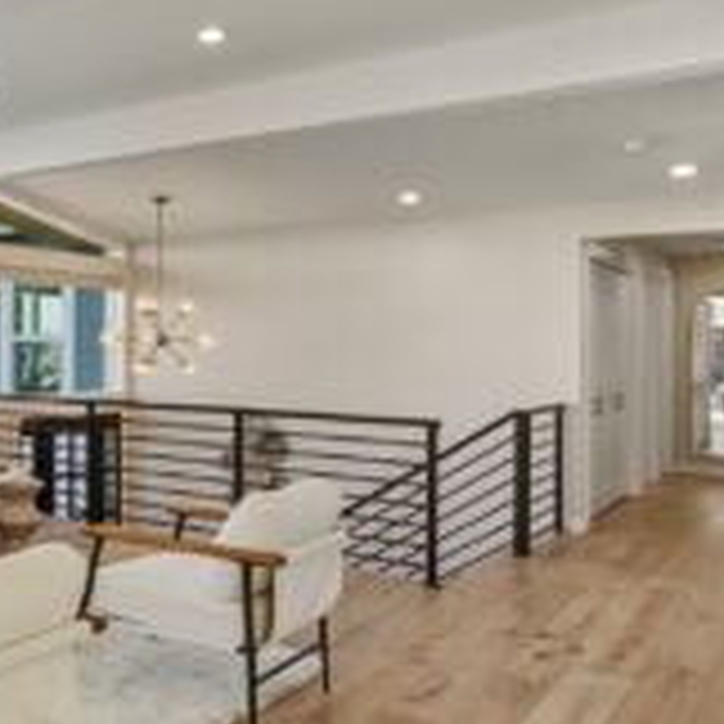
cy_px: 328
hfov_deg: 36.3
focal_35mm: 38
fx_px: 899
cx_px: -94
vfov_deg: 43.8
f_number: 9
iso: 400
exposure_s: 1/250
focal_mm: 18
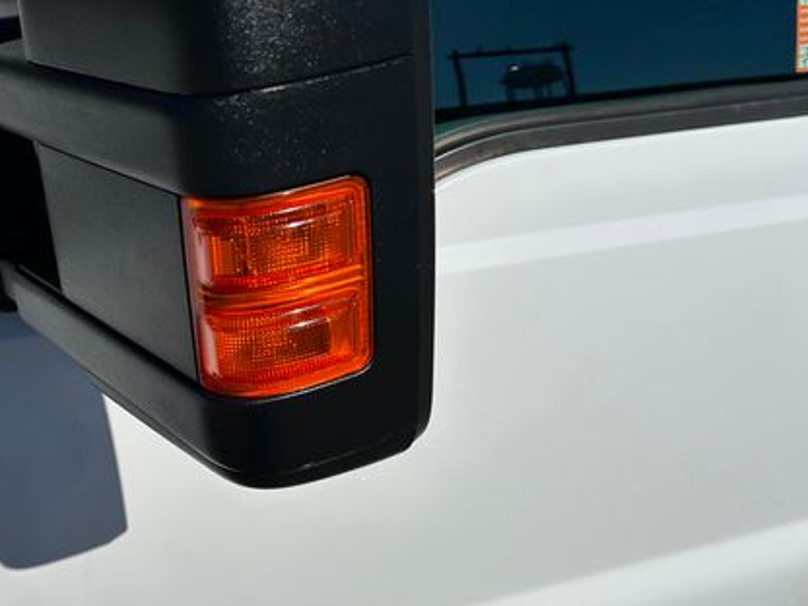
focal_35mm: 40
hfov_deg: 45.6
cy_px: 324
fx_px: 934
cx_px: 227
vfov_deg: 35.9
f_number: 1.5
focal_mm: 5.7
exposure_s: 1/14286
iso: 50
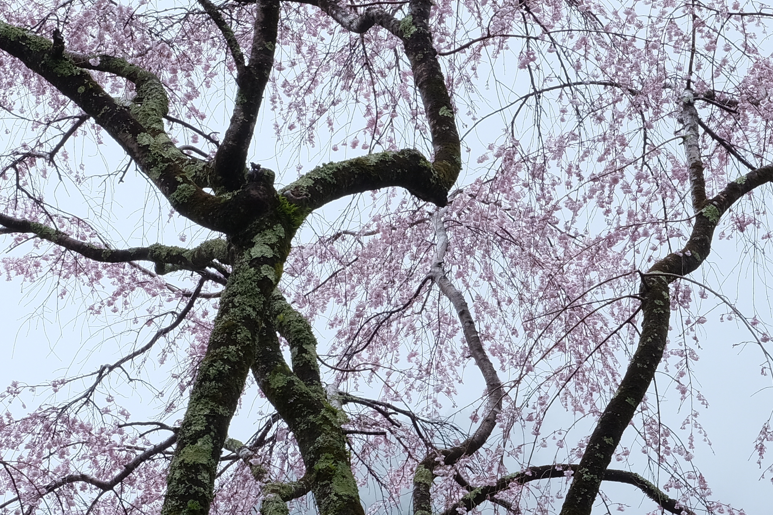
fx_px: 3650
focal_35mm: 170
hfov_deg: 12.0
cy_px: 353
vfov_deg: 8.1
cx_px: 663
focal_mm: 47.3
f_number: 16
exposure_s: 1/26
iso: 400
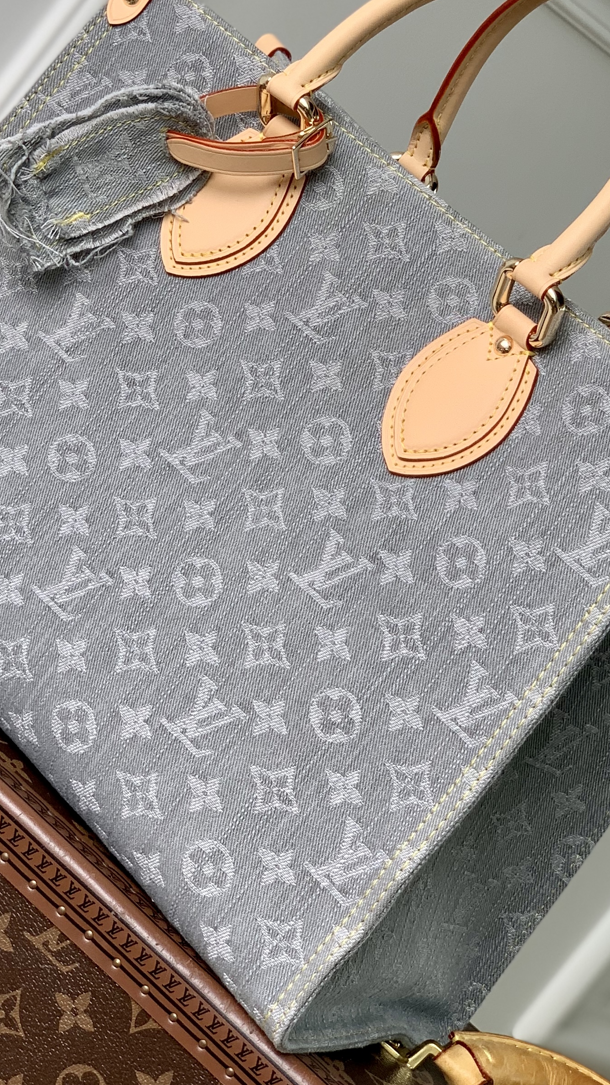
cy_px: 296
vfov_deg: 22.1
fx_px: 2761
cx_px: 256
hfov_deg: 12.6
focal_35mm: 96
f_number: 2.4
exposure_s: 1/122
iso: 20
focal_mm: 6
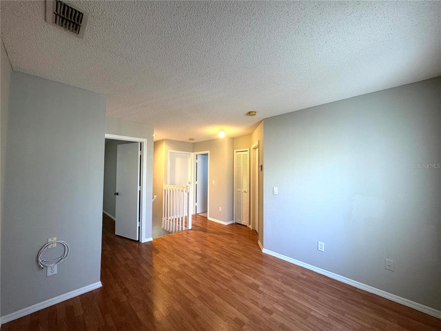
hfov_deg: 102.1
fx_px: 178
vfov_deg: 85.7
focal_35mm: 14
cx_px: 220
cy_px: 166
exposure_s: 1/60
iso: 200
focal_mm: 2.22
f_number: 2.2
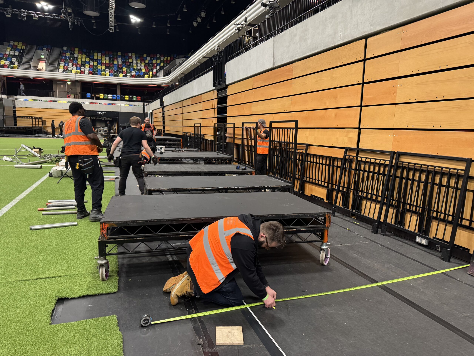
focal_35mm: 24
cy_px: 178
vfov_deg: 56.8
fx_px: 329
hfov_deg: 71.6
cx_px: 237
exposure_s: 1/50
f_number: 1.78
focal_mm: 6.76
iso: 500
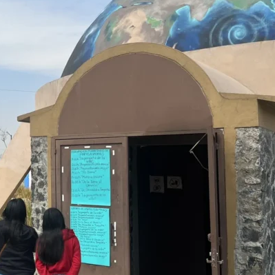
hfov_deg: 26.3
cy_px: 130
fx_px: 530
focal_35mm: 59
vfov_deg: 29.1
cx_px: -42
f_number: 1.6
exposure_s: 1/3215
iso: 50
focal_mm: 5.1
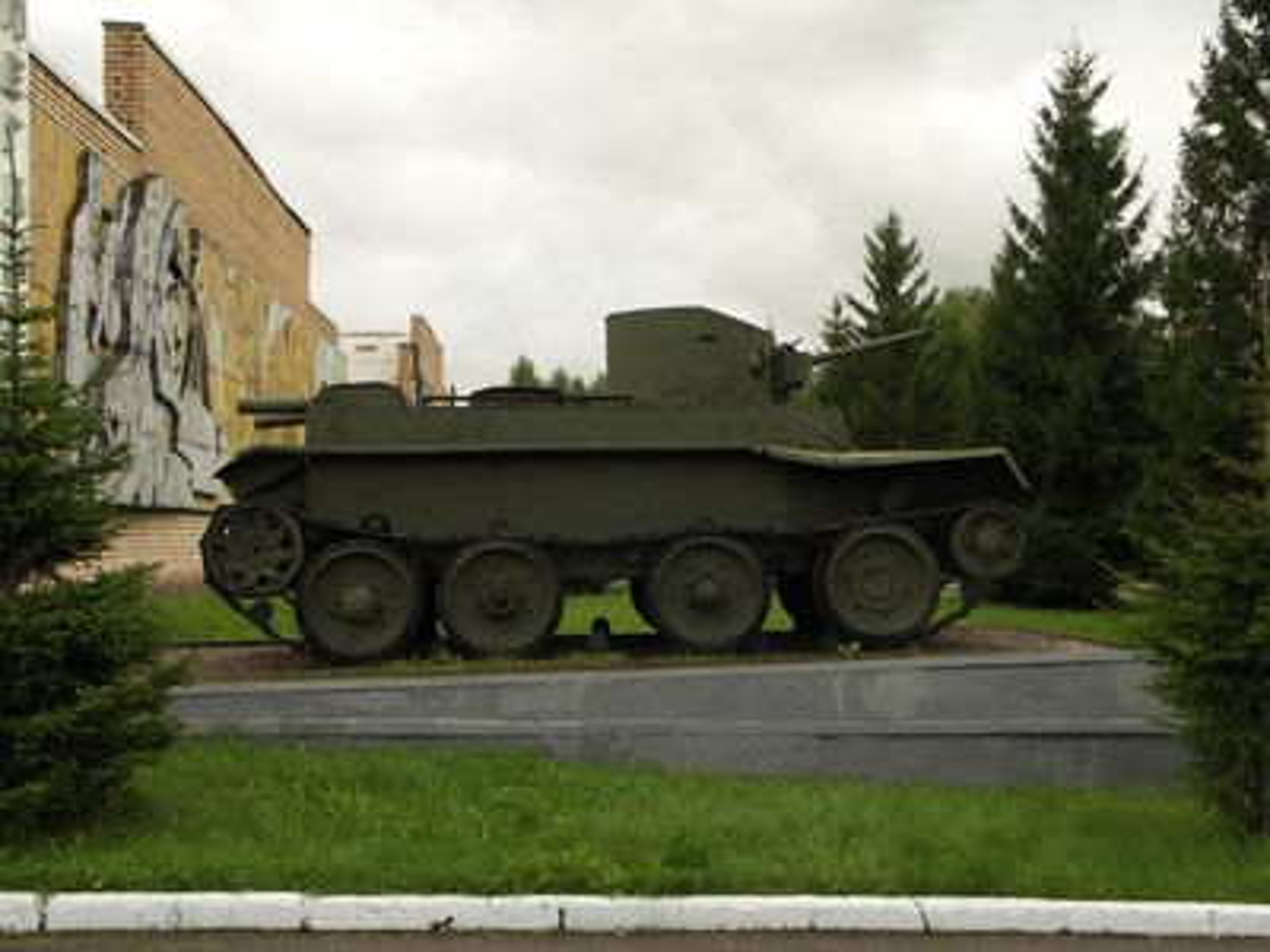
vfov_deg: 32.9
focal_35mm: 44
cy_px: 476
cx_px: 635
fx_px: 1614
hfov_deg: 42.9
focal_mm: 11.4
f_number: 5
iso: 50
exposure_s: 1/125
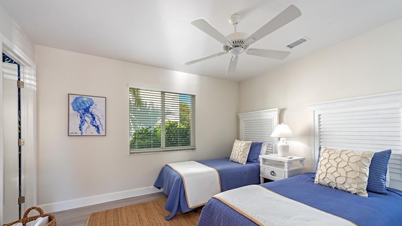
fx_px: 160
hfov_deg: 103.0
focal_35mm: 15
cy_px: 130
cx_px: 202
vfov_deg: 70.1
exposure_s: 1/200
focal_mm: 14
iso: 100
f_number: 9
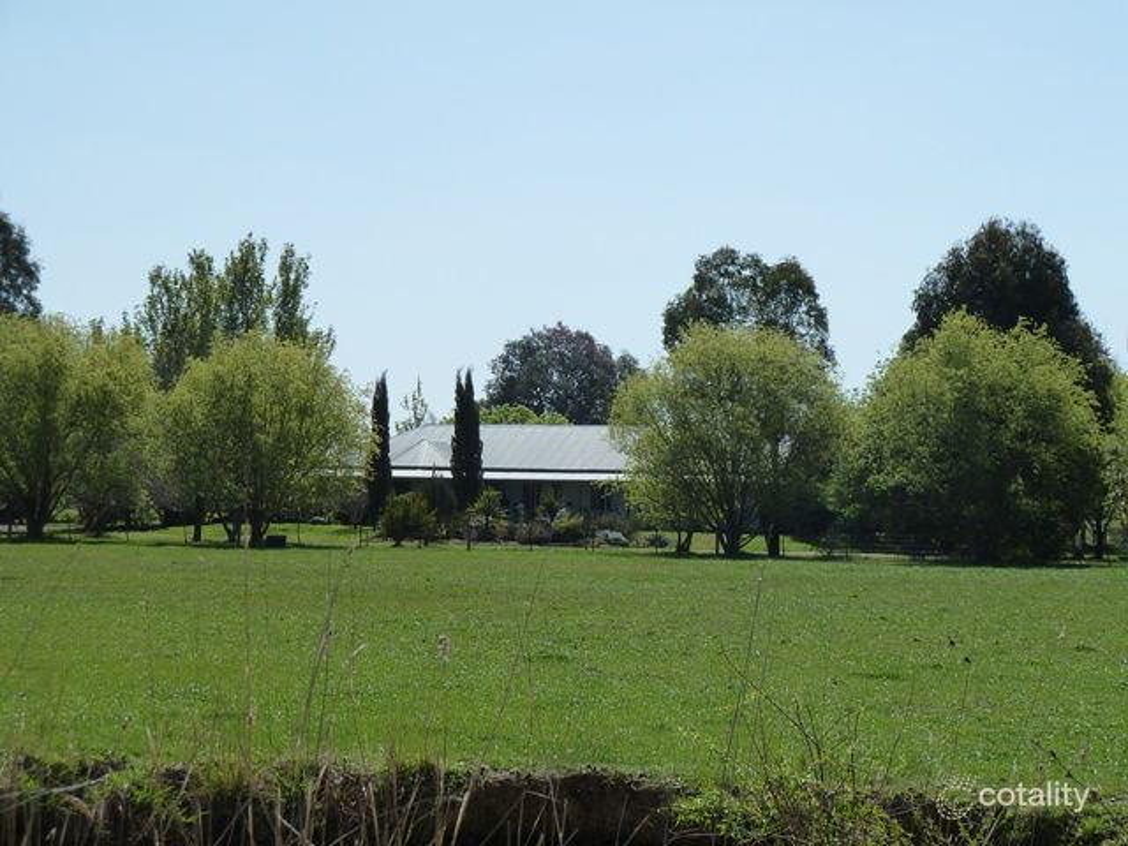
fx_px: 3389
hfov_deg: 18.9
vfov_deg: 14.2
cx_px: 564
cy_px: 423
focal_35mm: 104
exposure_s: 1/500
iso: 125
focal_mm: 17
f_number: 5.6
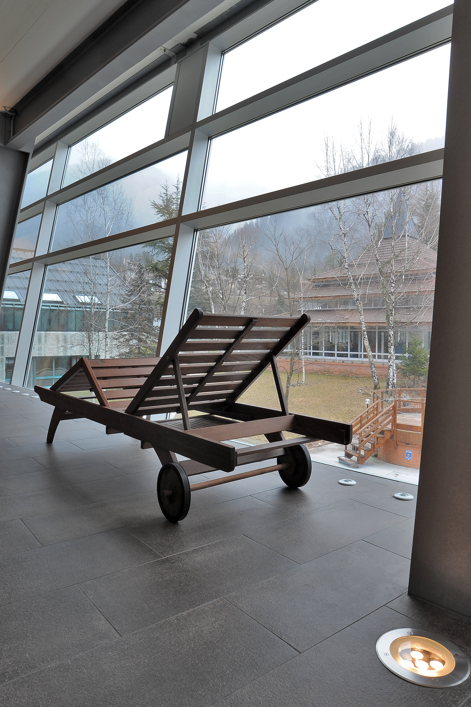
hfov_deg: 53.1
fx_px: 472
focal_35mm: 24
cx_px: 236
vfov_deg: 73.8
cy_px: 354
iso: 200
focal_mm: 24
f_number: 16
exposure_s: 1/2
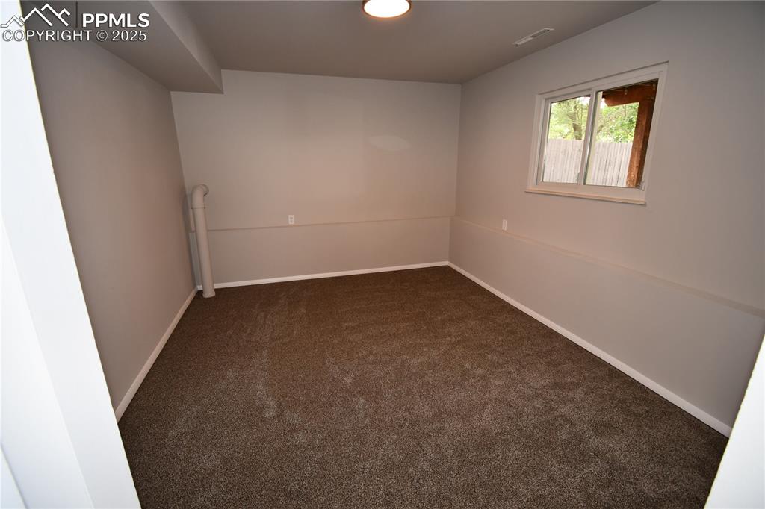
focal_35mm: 15
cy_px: 254
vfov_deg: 77.3
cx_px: 382
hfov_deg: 100.4
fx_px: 319
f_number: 4.5
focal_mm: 10
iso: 450
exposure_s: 1/60
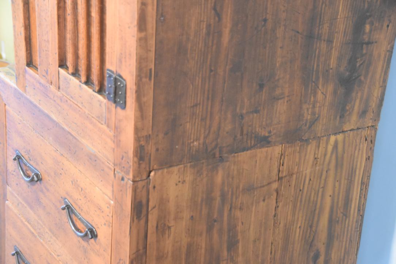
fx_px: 726
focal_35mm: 66
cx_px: 198
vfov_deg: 20.6
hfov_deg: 30.5
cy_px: 132
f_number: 4.5
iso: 6400
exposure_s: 1/60
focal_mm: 44
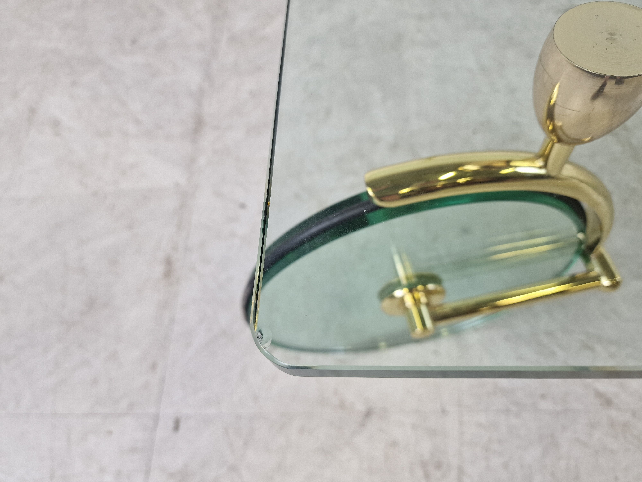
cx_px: 321
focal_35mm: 23
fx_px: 427
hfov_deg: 73.9
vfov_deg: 58.9
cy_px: 241
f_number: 1.8
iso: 50
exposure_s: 1/113
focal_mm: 6.4
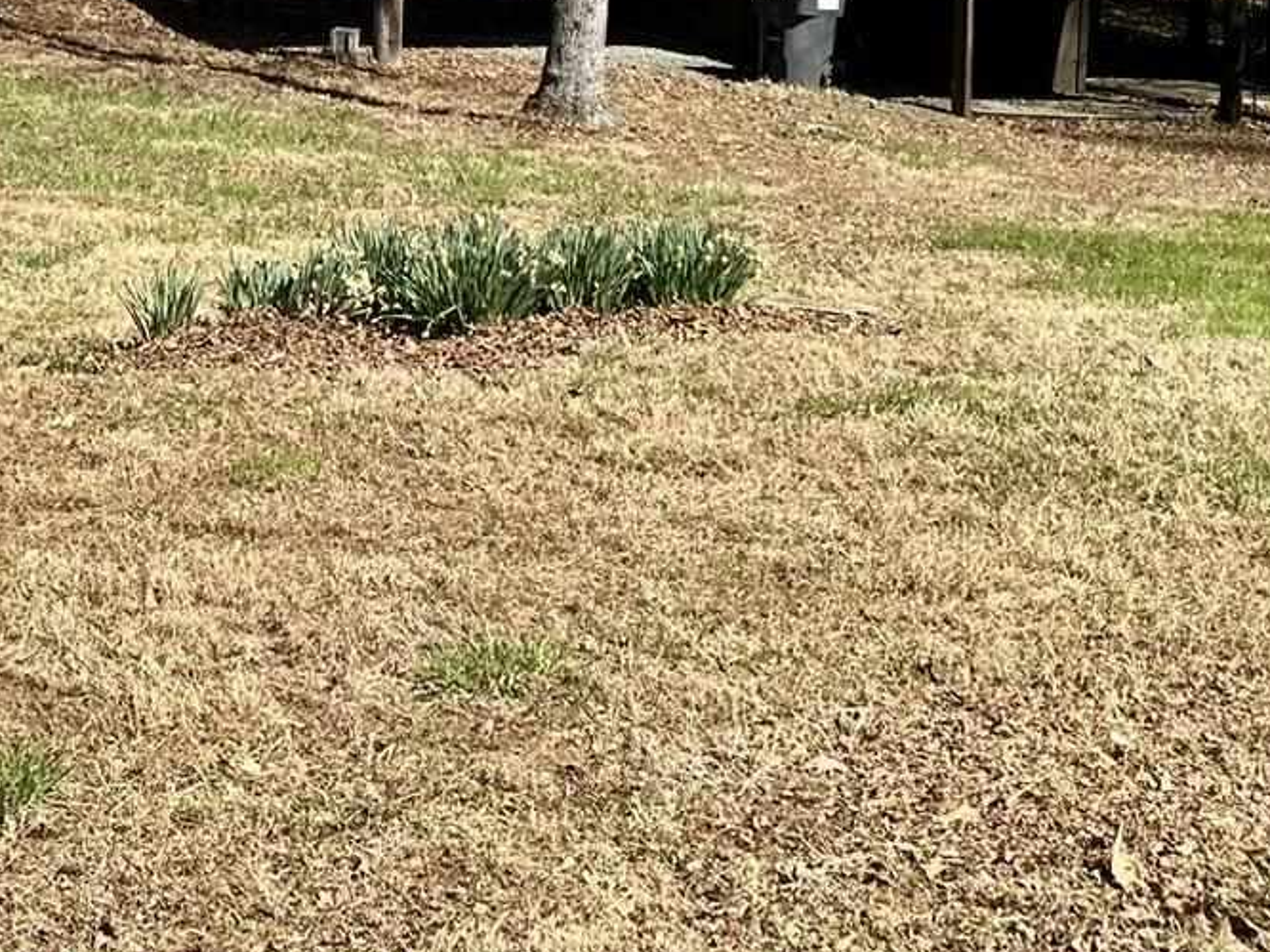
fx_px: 2934
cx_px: 381
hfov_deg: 24.3
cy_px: -181
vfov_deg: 17.6
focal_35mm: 80
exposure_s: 1/2513
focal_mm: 5.1
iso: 50
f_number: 1.6
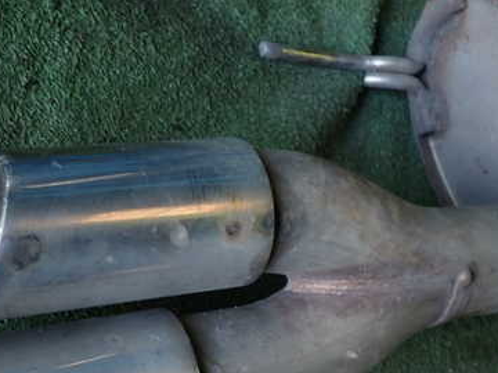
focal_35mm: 50
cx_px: 176
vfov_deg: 28.7
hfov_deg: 37.9
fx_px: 719
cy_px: 276
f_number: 2.3
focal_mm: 5.4
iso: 200
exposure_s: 1/50
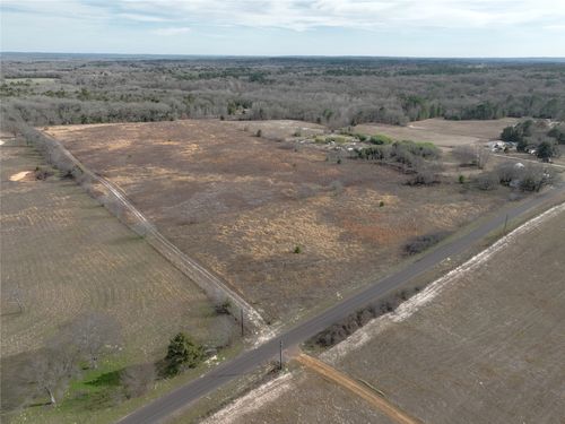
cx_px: 282
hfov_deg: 71.6
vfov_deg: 56.8
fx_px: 392
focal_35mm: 24
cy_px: 212
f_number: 5.6
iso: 100
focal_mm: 12.29
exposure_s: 1/320
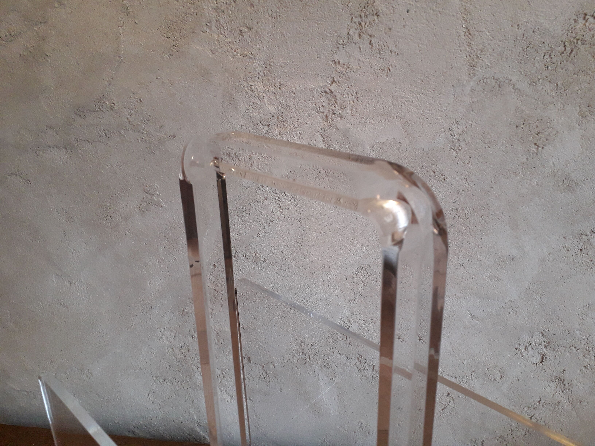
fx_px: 464
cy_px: 223
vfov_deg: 51.4
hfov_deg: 65.3
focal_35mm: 27
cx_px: 298
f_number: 1.9
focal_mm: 3.6
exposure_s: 1/25
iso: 160
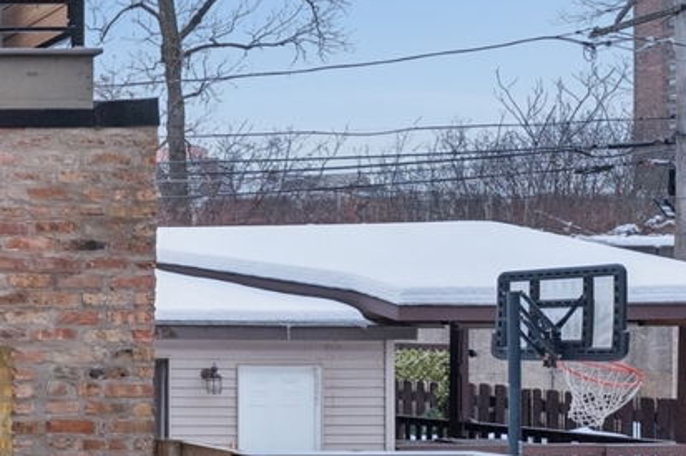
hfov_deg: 22.7
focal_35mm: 55
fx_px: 1048
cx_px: -516
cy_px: 348
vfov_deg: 24.3
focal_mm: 14
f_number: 4
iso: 800
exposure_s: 1/200
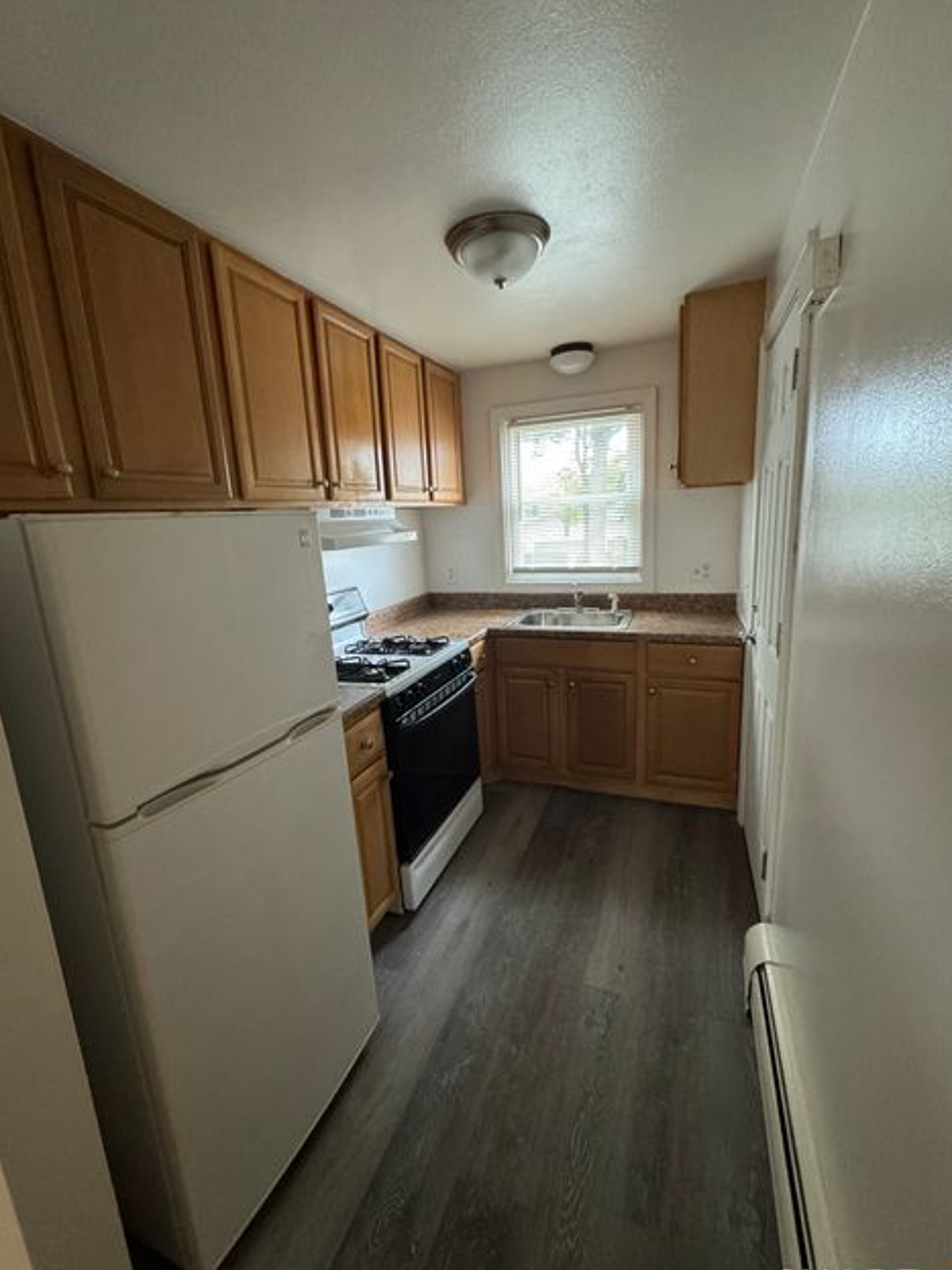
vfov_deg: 98.2
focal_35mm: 15
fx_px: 550
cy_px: 629
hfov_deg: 81.7
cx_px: 473
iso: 640
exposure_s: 1/60
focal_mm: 2.22
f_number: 2.2
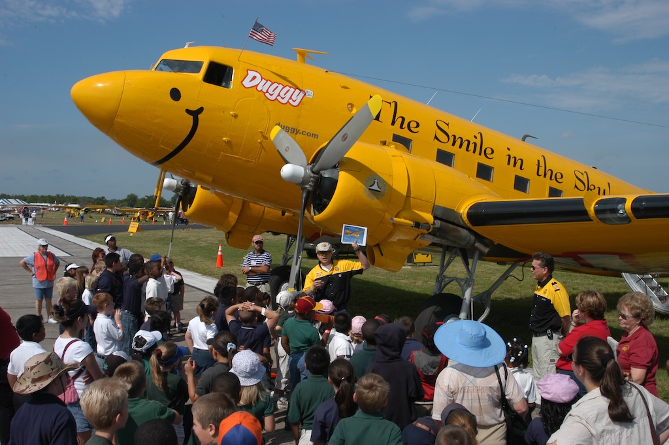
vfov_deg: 36.8
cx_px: 334
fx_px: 668
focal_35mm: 36
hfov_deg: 53.2
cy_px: 222
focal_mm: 24
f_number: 10
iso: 200
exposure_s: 1/400
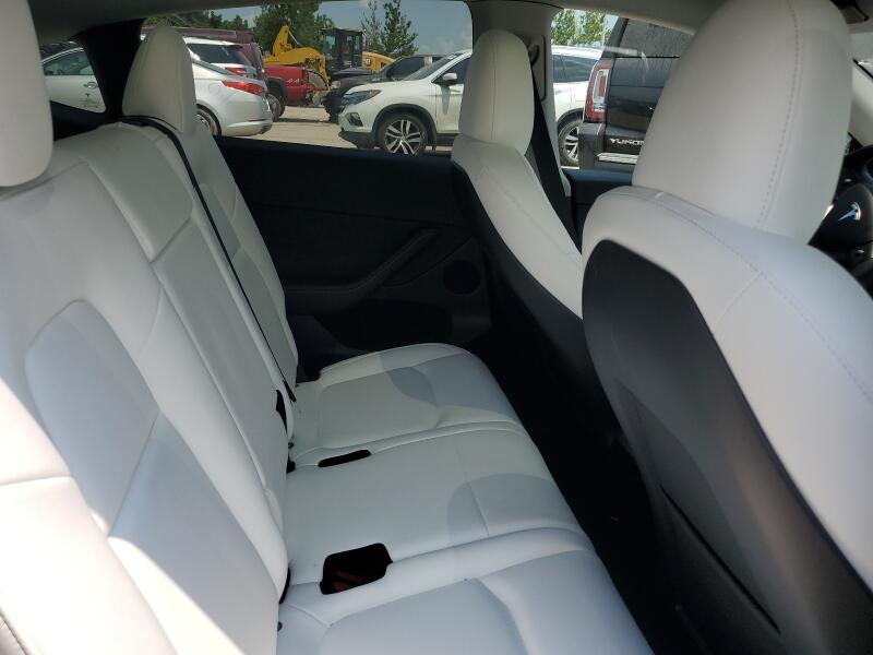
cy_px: 328
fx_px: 656
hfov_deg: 67.3
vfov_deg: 53.1
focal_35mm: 26
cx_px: 436
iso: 50
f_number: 1.5
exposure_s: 1/2500
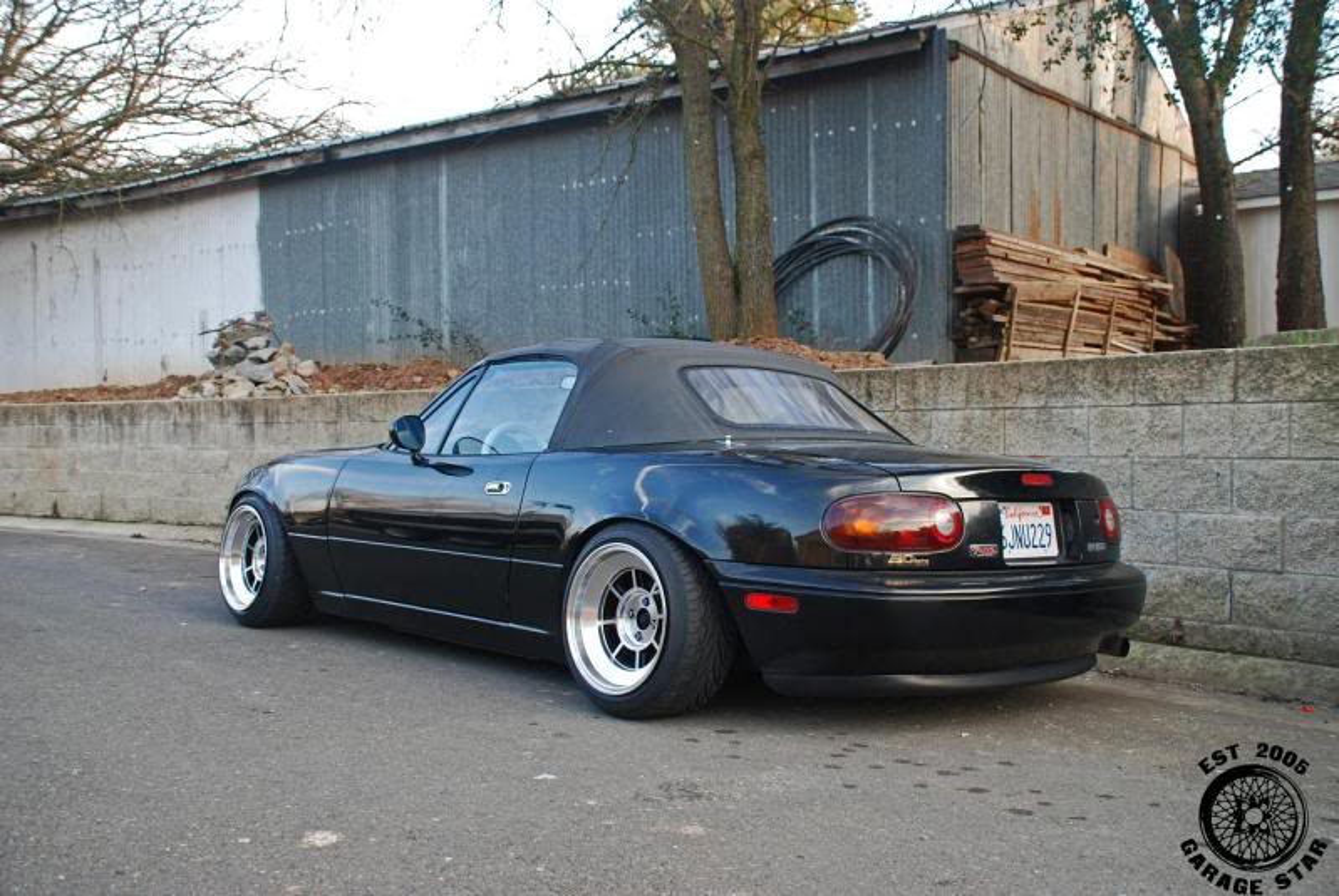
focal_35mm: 36
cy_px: 448
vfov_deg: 37.0
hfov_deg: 53.1
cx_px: 670
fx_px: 1341
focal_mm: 24
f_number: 4
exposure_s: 1/40
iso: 200
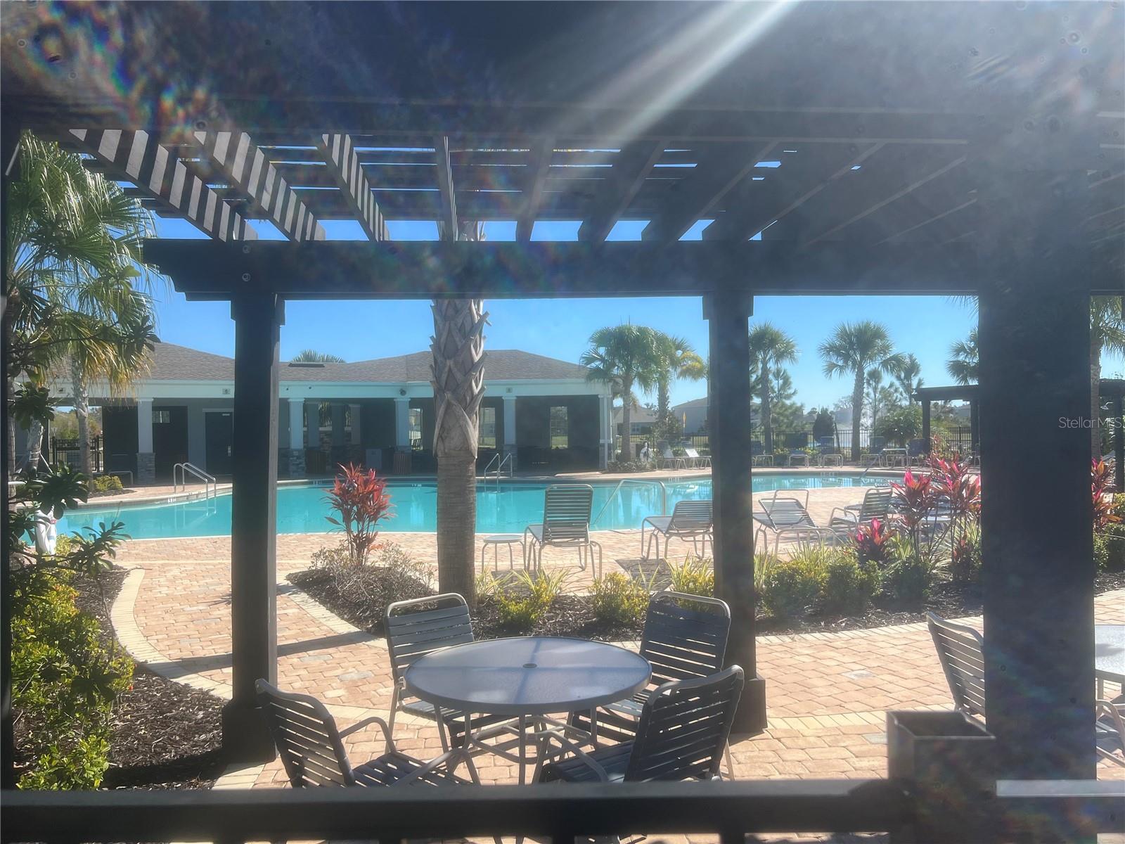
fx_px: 845
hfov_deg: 67.3
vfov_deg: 53.1
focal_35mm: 26
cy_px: 422
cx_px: 562
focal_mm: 5.7
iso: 50
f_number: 1.5
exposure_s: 1/4115
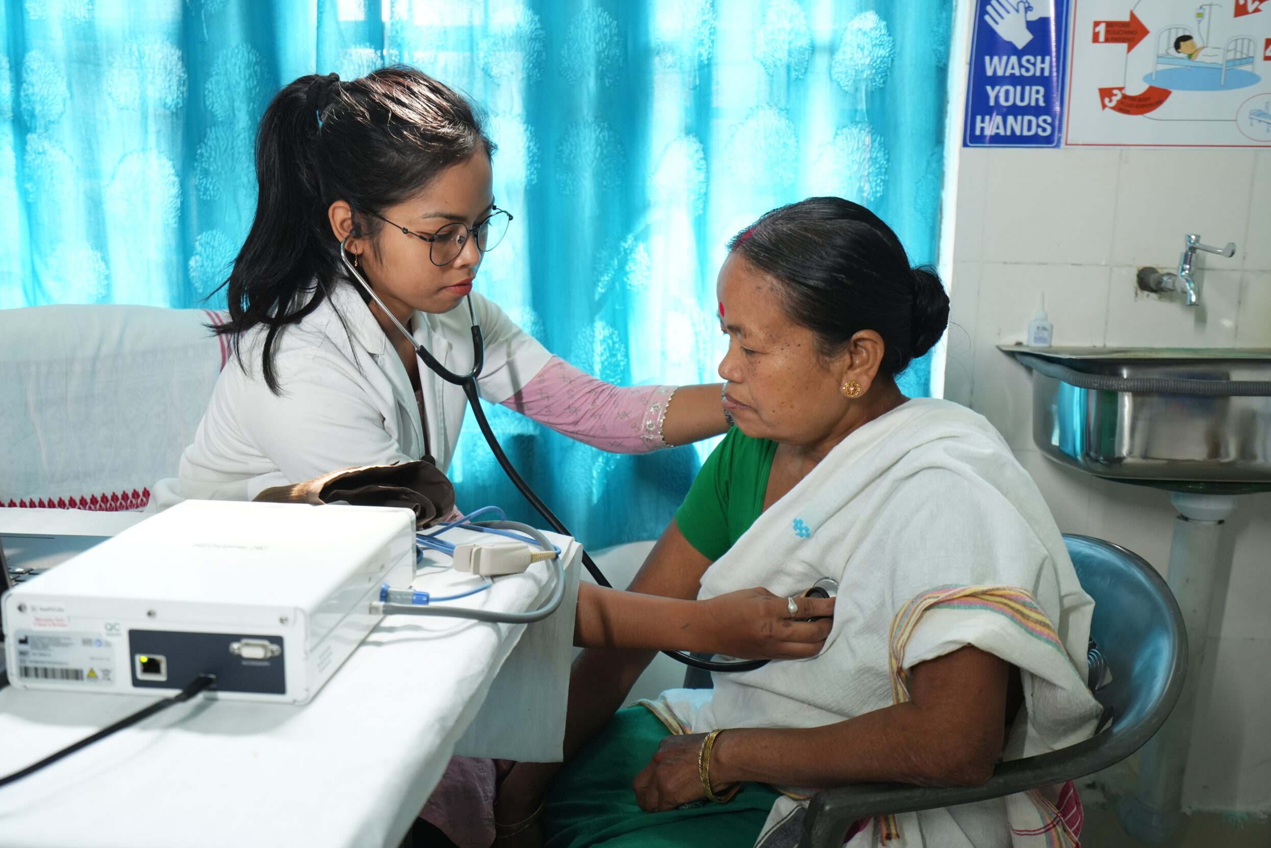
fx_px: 1200
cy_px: 414
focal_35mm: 34
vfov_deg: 38.9
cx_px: 646
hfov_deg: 55.8
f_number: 4
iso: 1600
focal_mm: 33
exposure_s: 1/160
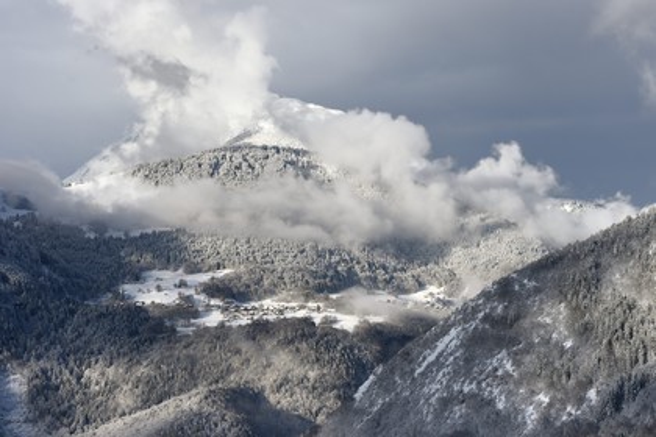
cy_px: 218
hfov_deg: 23.6
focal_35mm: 86
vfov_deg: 15.9
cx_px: 328
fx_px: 1567
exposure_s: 1/320
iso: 200
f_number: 14
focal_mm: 86
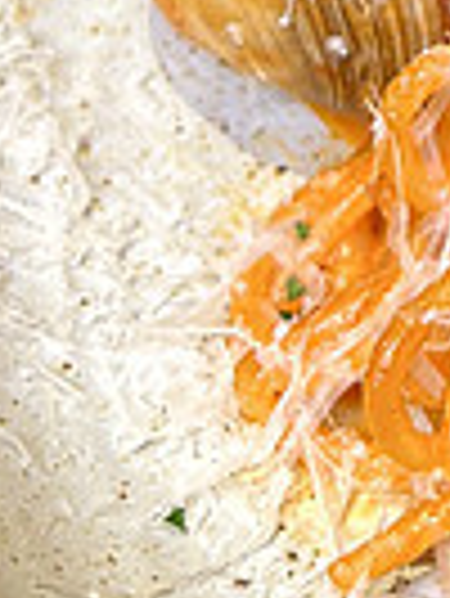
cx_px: 1053
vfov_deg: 11.7
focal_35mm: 156
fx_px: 2700
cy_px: -472
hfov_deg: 8.7
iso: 32
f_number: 1.5
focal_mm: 5.7
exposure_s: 1/123
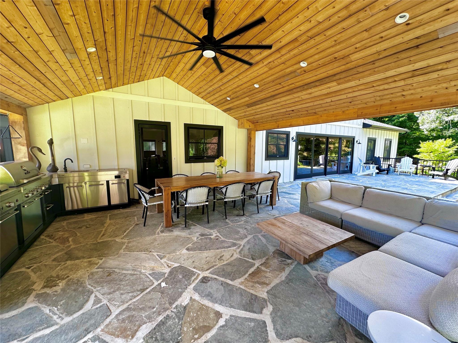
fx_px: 185
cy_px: 172
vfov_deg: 85.7
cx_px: 229
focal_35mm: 14
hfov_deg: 102.1
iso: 50
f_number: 2.2
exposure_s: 1/99
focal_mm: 2.22
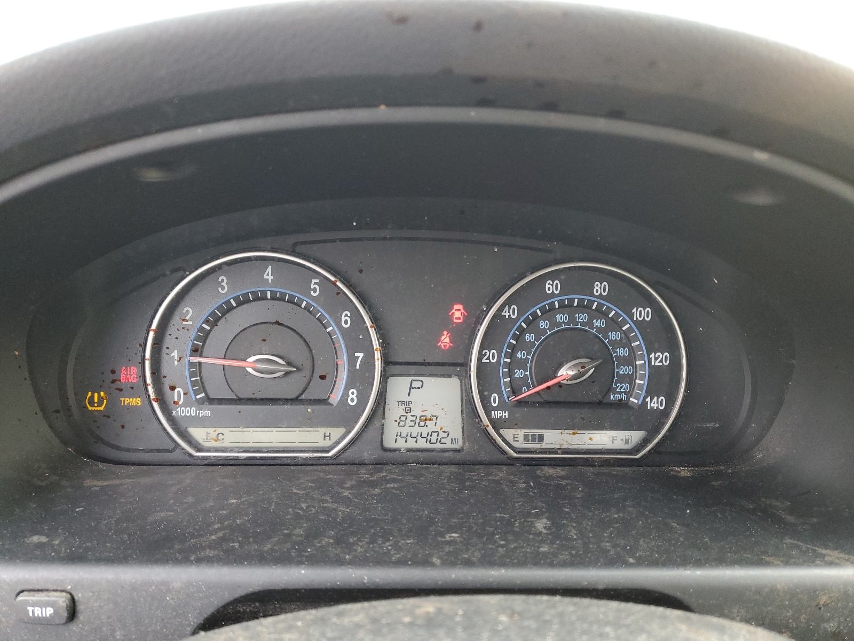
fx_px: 641
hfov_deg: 67.3
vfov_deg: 53.1
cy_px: 320
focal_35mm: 26
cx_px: 427
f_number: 1.5
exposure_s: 1/60.2
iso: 157
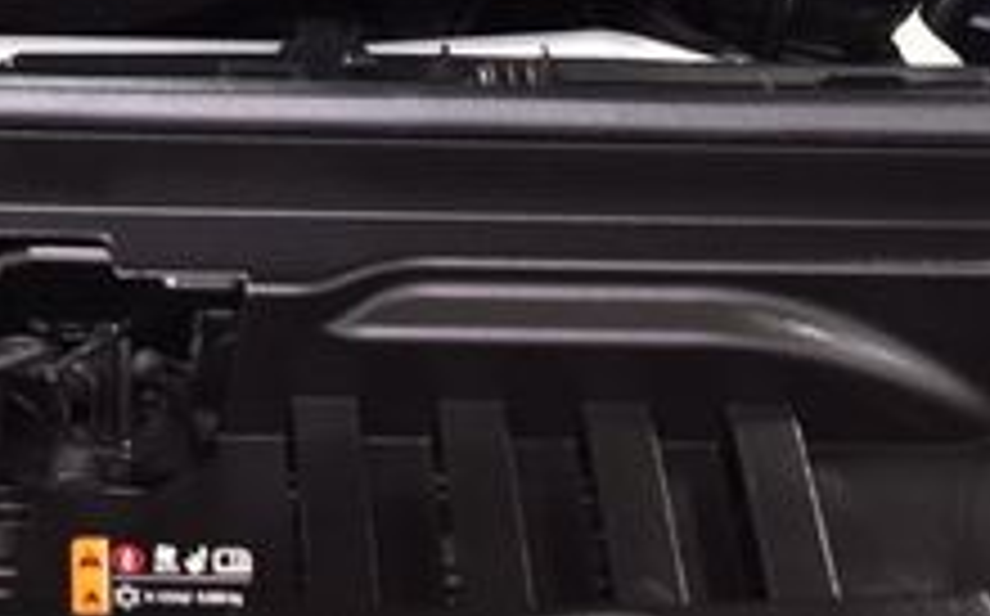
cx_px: 58
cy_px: -335
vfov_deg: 11.6
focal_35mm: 107
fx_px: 2884
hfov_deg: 19.1
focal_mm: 24
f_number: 5
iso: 1600
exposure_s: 1/15
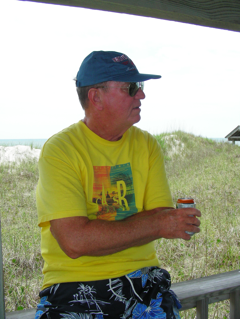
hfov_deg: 37.7
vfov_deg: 49.0
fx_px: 351
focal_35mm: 38
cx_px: 120
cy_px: 160
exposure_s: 1/443
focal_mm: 6.3
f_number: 4
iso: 50
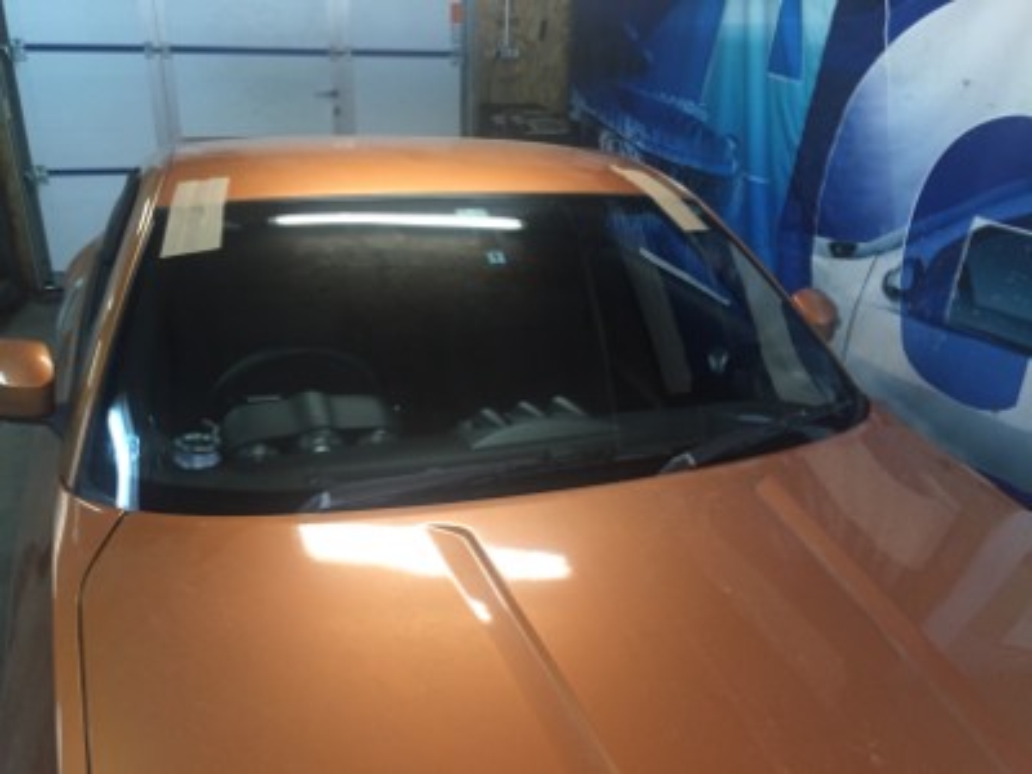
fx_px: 865
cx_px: 516
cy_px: 387
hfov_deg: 61.7
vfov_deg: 48.2
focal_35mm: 29
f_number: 2.2
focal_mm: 4.15
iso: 250
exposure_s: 1/33
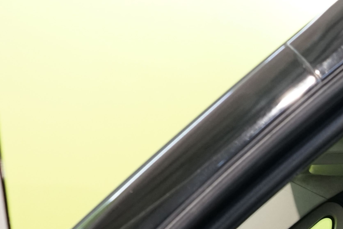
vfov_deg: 12.2
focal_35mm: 104
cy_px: 404
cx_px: 481
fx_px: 991
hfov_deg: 18.0
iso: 2000
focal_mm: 29
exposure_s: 1/25
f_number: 5.6
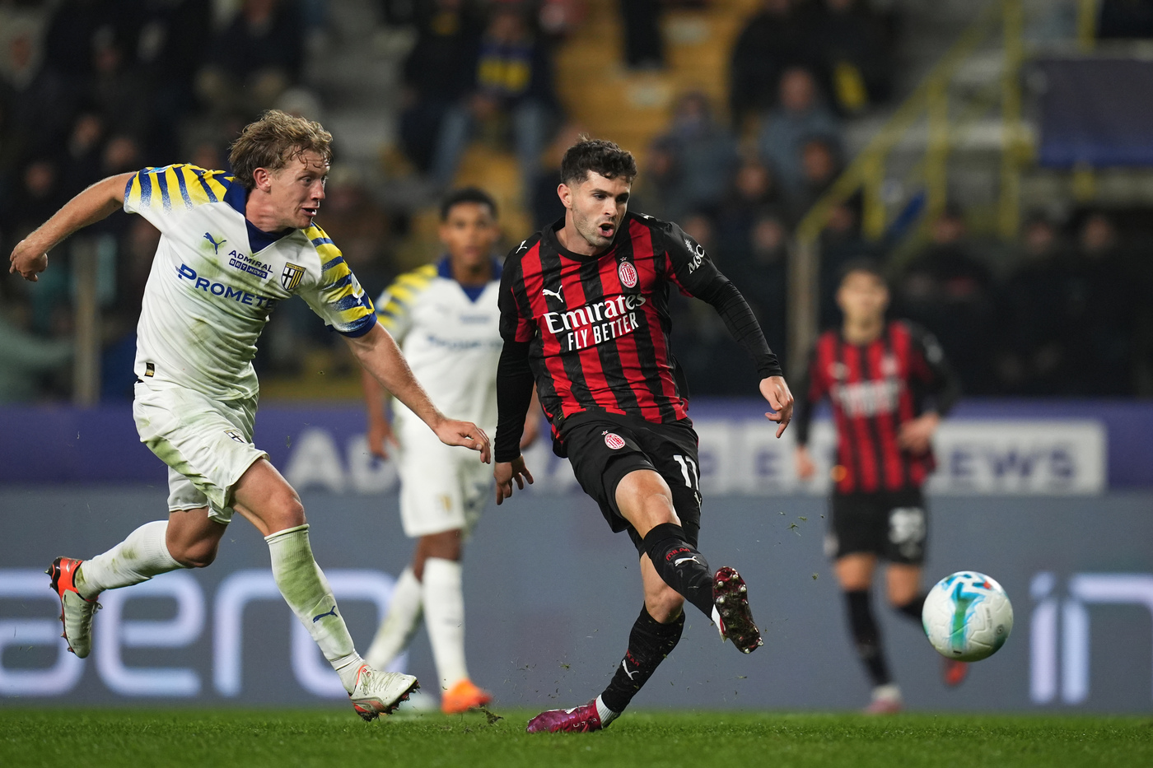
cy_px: 384
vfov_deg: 3.4
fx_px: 12809
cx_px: 576
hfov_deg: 5.2
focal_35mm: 400
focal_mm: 400
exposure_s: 1/2000
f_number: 3.2
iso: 2500
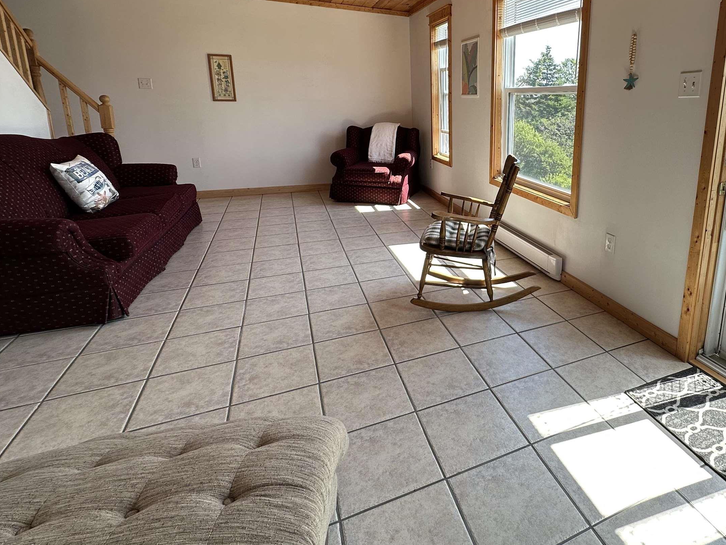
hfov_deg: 78.9
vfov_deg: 64.6
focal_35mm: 20
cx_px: 489
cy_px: 191
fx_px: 420
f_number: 2.2
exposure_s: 1/101
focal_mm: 2.22
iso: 40
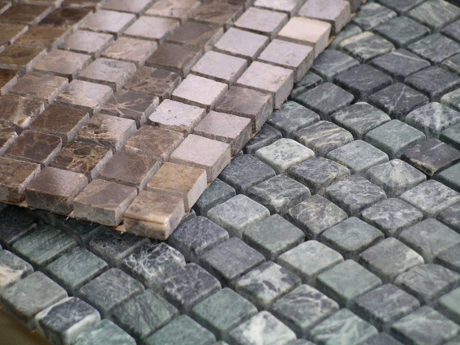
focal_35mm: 187
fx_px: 2485
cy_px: 172
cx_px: 230
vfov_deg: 7.9
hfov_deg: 10.6
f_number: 4.6
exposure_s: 1/212
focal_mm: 39
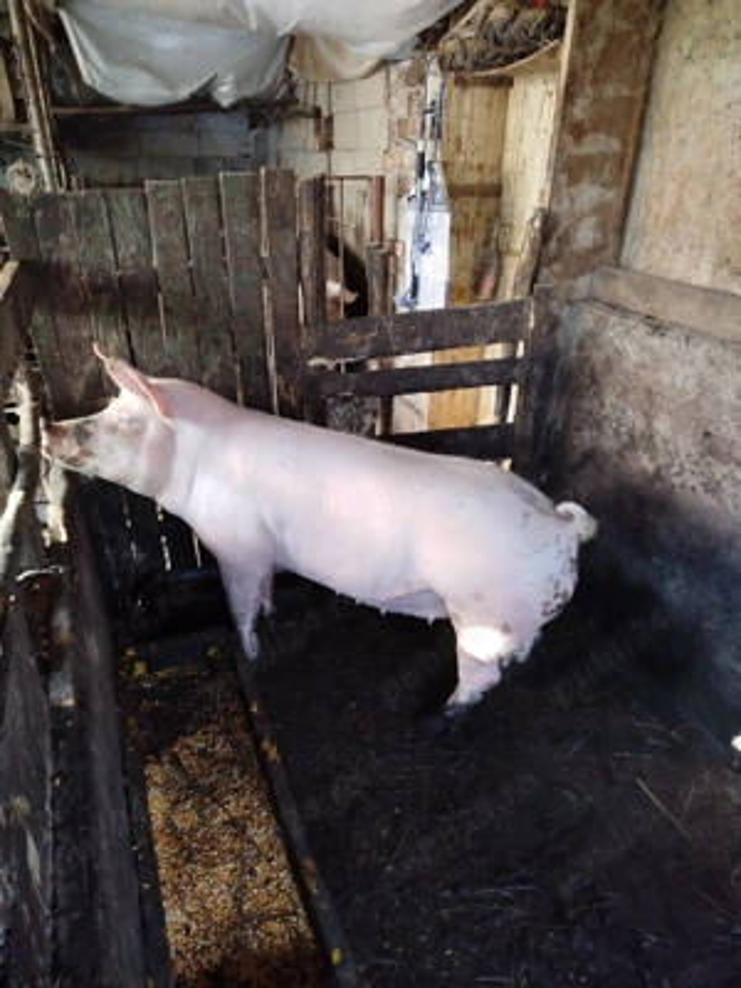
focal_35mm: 24
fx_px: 685
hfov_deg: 56.8
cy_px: 494
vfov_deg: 71.6
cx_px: 370
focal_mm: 5.31
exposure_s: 1/33
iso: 500
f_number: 1.7
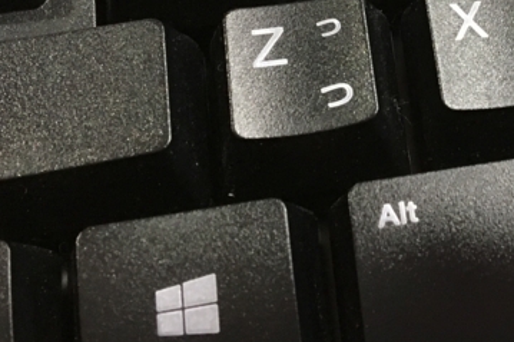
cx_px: 524
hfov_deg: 22.7
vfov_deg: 15.5
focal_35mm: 86
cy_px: -29
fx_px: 1227
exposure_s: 1/30
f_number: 2.2
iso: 160
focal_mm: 4.15
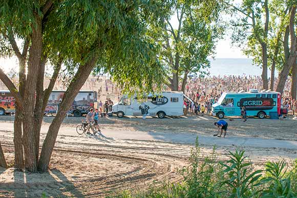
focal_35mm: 48
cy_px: 99
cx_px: 148
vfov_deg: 28.1
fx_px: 396
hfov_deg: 41.1
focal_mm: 32
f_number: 8
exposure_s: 1/400
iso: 200
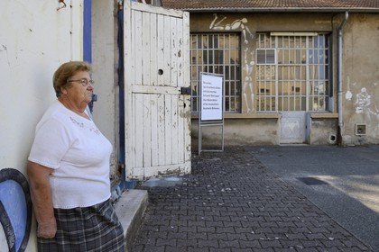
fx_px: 253
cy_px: 126
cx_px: 190
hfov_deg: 73.7
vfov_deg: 53.1
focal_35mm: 24
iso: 200
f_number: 8
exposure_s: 1/125
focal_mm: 24
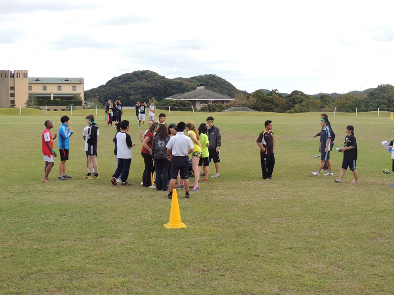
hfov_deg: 34.9
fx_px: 626
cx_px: 197
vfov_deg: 26.6
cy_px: 148
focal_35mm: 55
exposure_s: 1/125
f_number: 3.7
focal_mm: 9.8
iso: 100
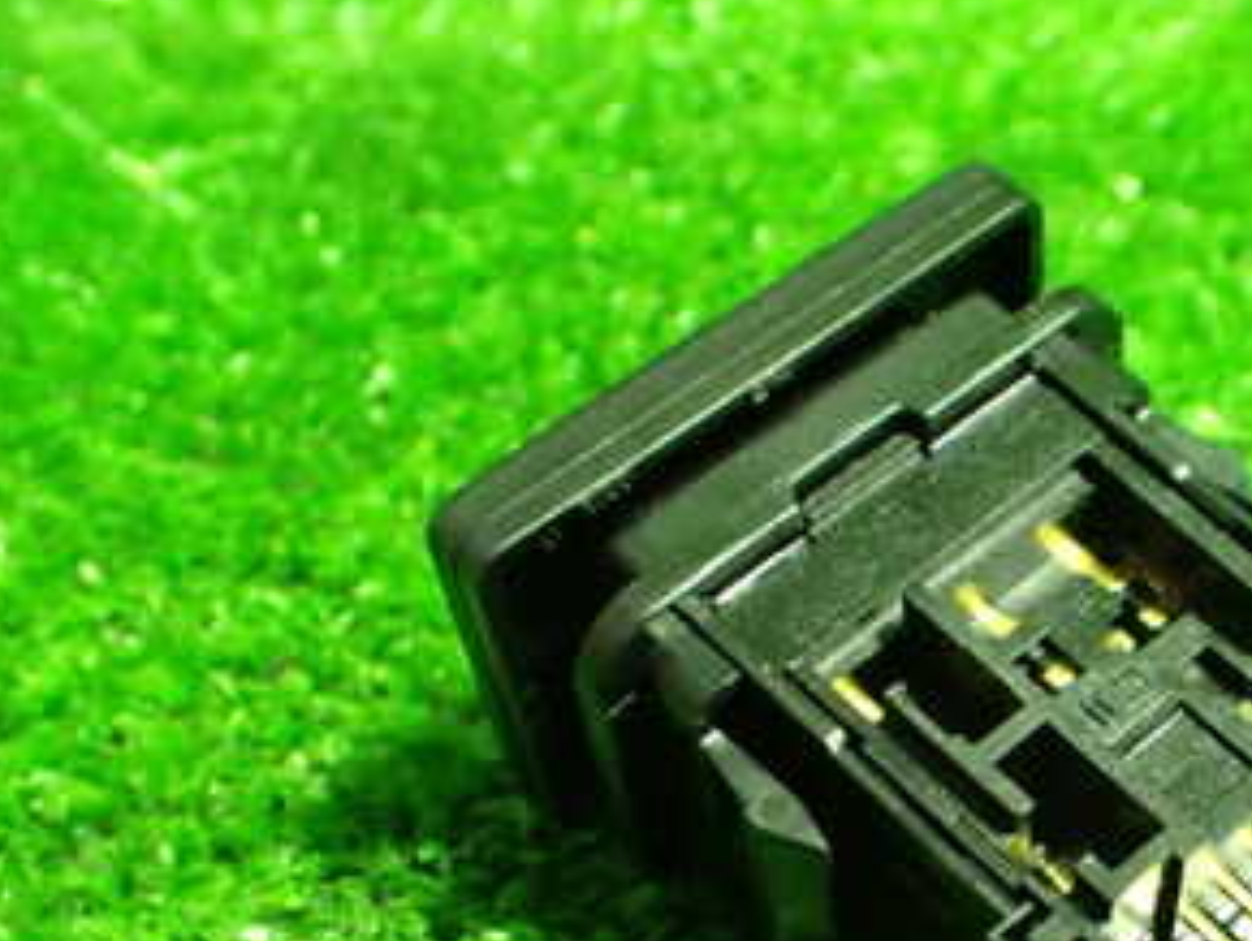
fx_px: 2244
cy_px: 833
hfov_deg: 29.5
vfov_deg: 23.1
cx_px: 1200
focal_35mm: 62
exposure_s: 1/30
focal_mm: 5.4
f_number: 2.3
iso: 800
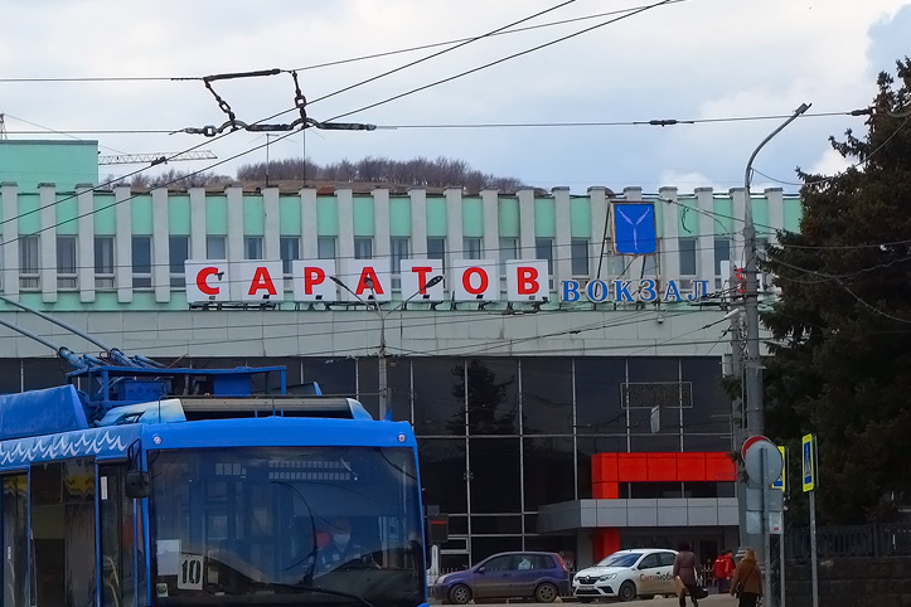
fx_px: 4200
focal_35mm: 166
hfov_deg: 12.3
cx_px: 217
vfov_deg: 8.3
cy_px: 316
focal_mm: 37.1
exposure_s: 1/500
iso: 125
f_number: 6.3
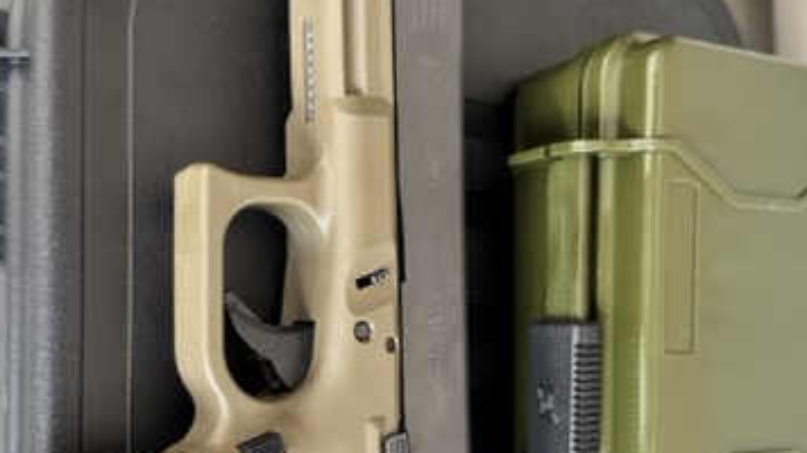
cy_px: 342
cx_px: 374
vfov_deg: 25.1
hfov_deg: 43.7
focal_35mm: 47
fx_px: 1005
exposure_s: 1/60
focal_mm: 6.76
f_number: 1.78
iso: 250
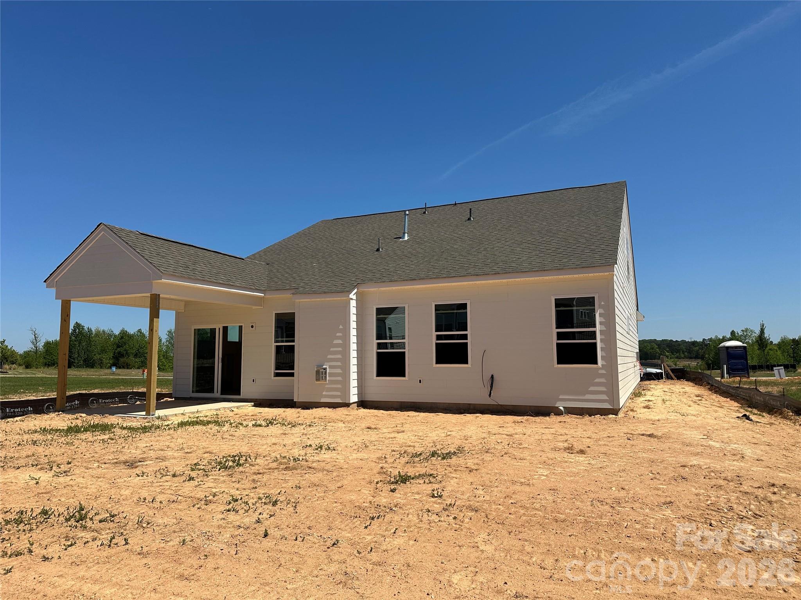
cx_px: 400
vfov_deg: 56.8
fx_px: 555
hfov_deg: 71.6
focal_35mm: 24
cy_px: 300
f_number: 1.78
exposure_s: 1/7042
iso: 80
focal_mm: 6.86
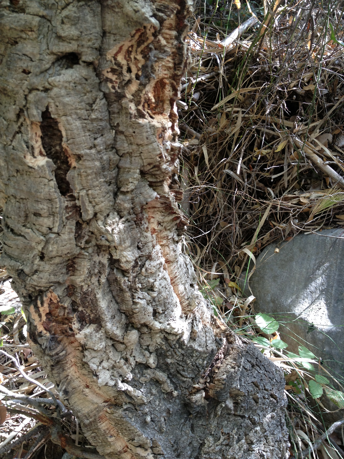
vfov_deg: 52.6
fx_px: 464
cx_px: 172
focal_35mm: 35
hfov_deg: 40.7
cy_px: 230
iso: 50
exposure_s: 1/40
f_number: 2.4
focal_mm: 4.28
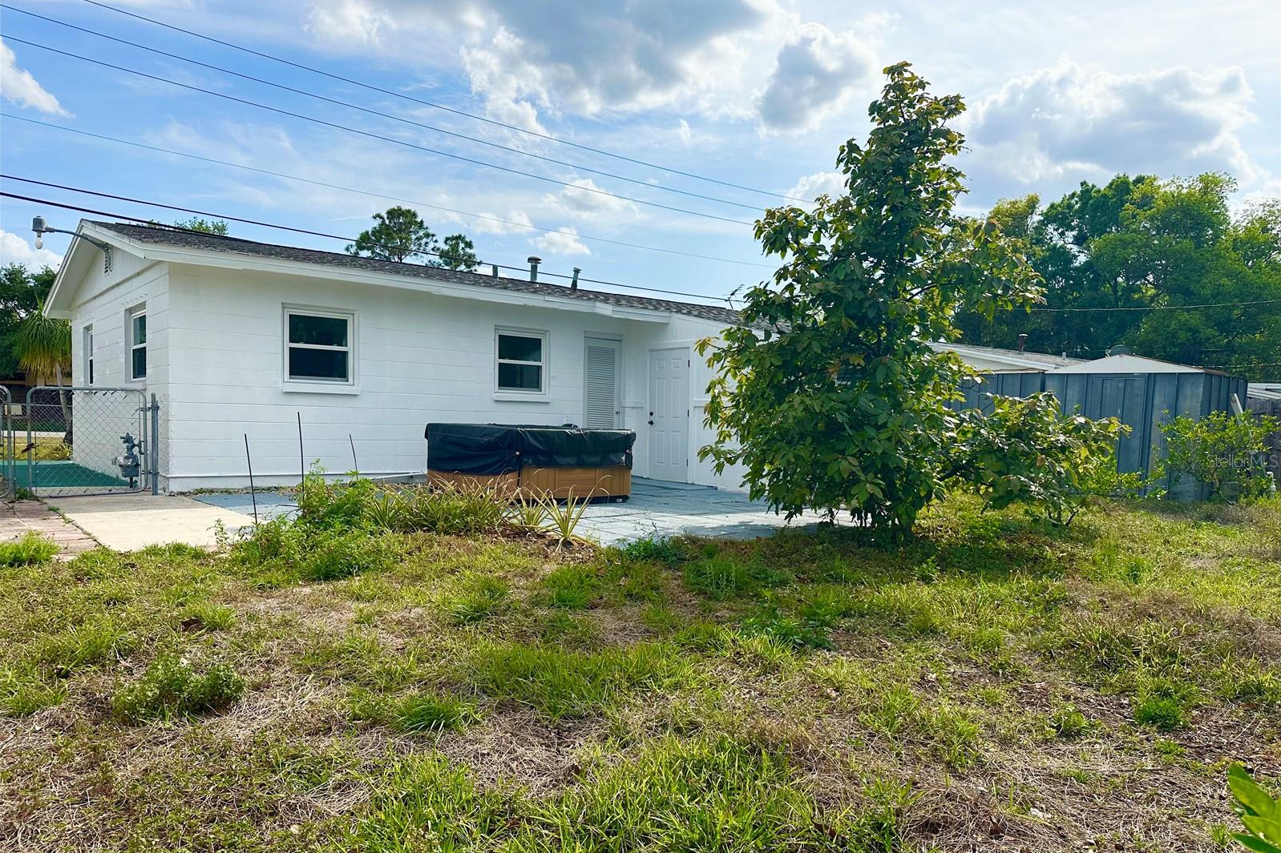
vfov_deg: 51.2
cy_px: 461
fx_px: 889
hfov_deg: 71.5
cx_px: 640
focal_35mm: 25
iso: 80
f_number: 1.78
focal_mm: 6.86
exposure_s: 1/6211
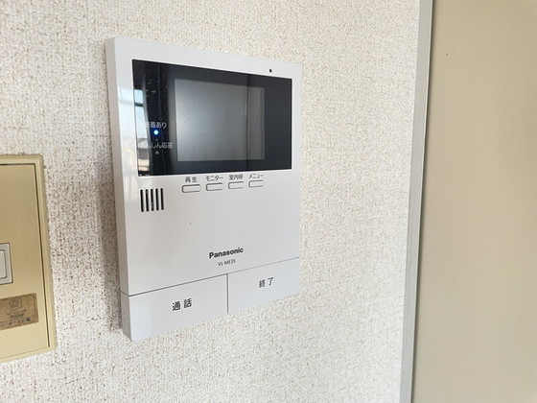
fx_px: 403
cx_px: 268
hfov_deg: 67.3
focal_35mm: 26
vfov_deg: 53.1
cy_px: 202
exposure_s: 1/60
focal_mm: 4.2
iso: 250
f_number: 1.6
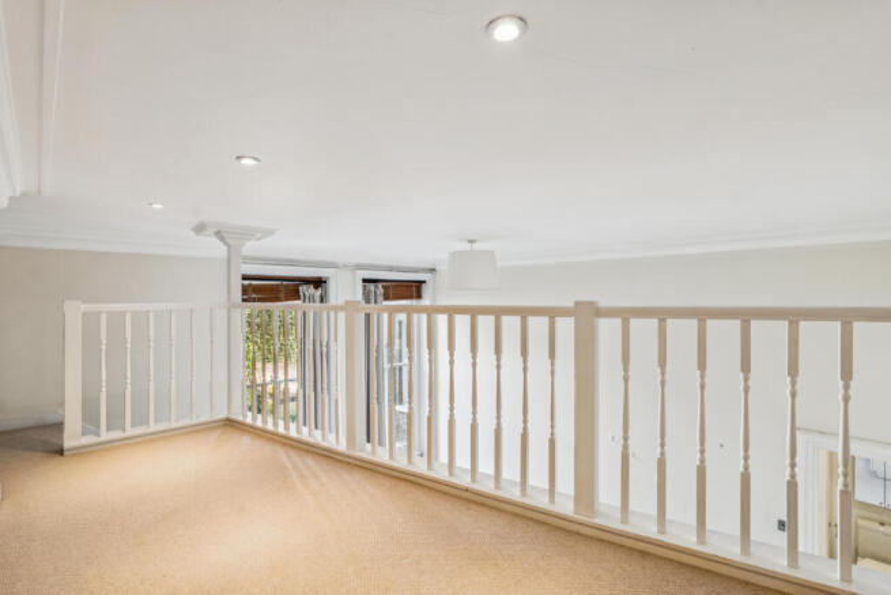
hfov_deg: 96.7
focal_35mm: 16
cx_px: 446
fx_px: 396
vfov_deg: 73.8
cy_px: 298
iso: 400
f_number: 11
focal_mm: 16
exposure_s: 1/8
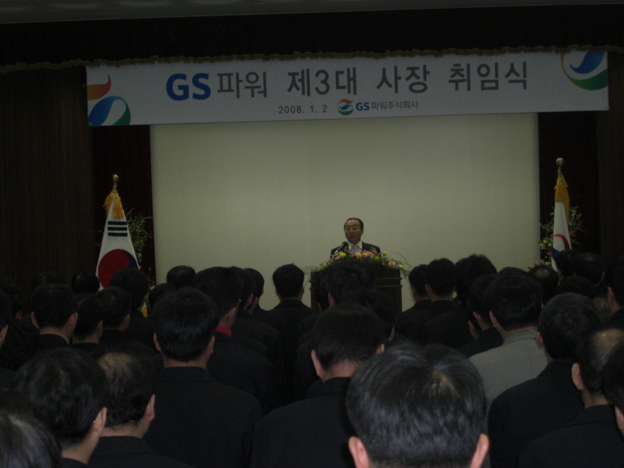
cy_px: 234
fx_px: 1442
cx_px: 312
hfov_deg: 24.4
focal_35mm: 80
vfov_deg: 18.4
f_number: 4.4
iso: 200
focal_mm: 16.6
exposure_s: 1/60
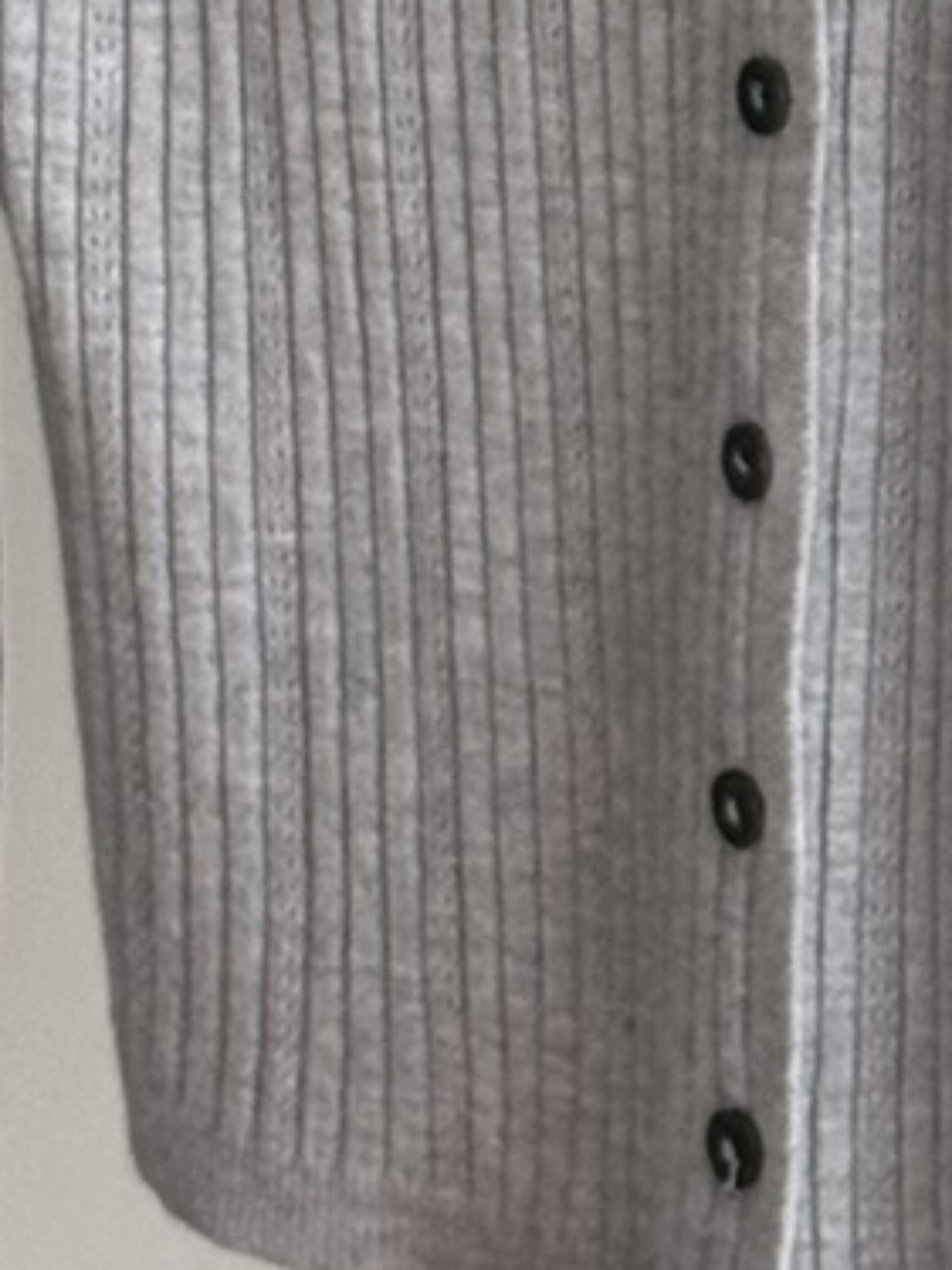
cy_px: -1365
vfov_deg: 7.2
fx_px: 9613
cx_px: 1250
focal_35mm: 262
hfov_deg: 5.6
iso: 160
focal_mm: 6.76
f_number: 1.78
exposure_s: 1/60
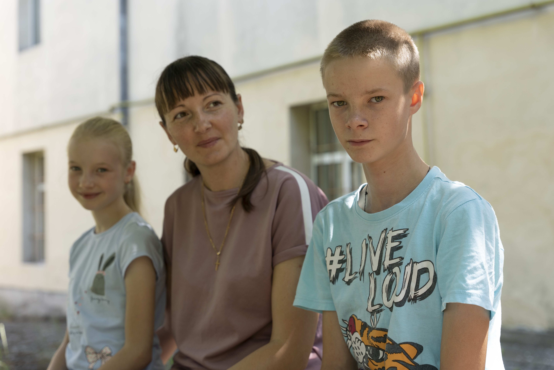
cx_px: 277
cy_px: 185
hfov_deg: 36.9
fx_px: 829
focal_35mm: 54
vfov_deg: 25.1
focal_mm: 53.9
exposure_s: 1/400
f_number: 4
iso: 250
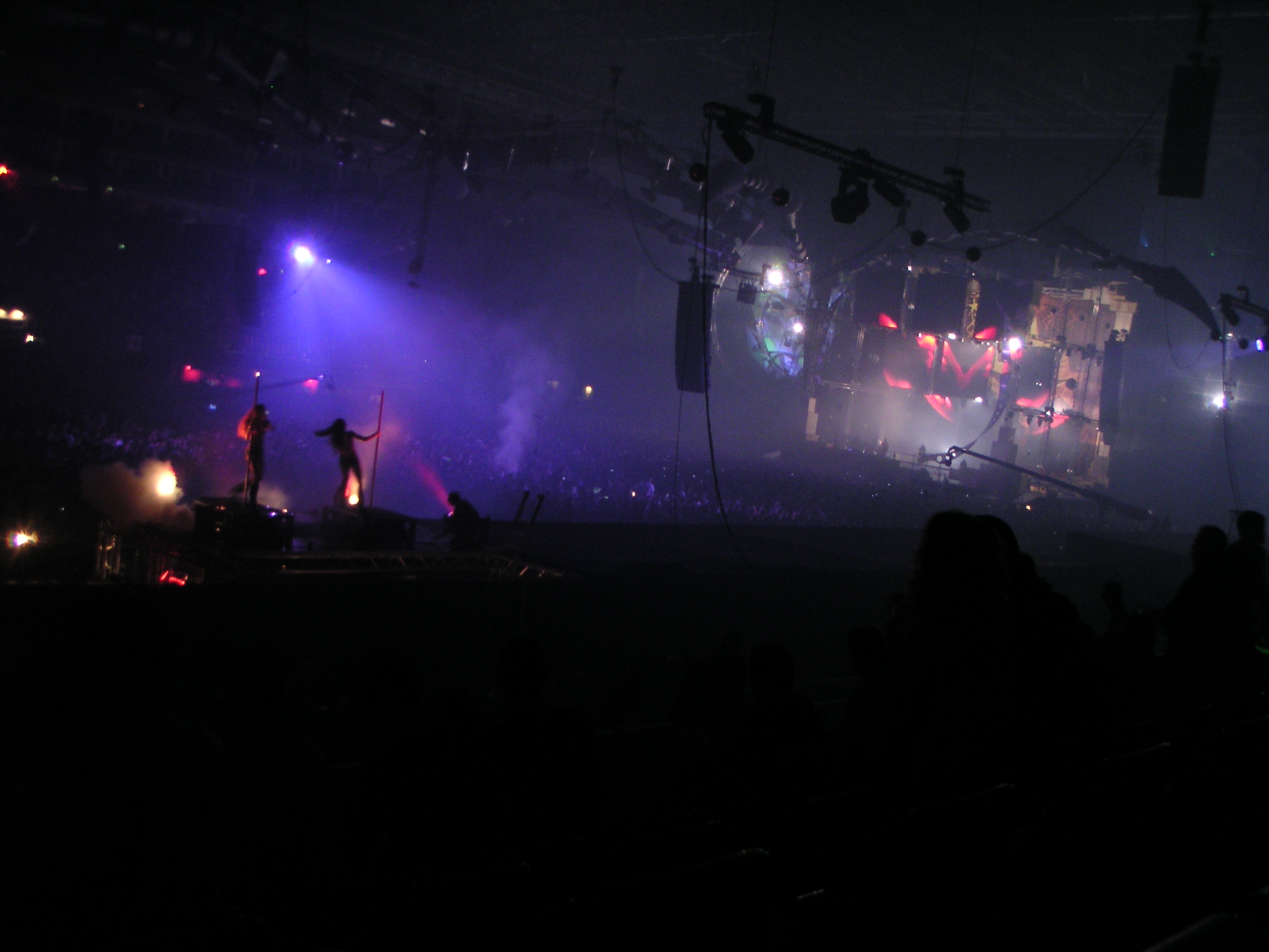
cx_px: 634
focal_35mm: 38
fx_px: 1393
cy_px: 476
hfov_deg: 49.0
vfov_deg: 37.7
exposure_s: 1/10
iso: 100
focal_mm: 6
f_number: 2.8
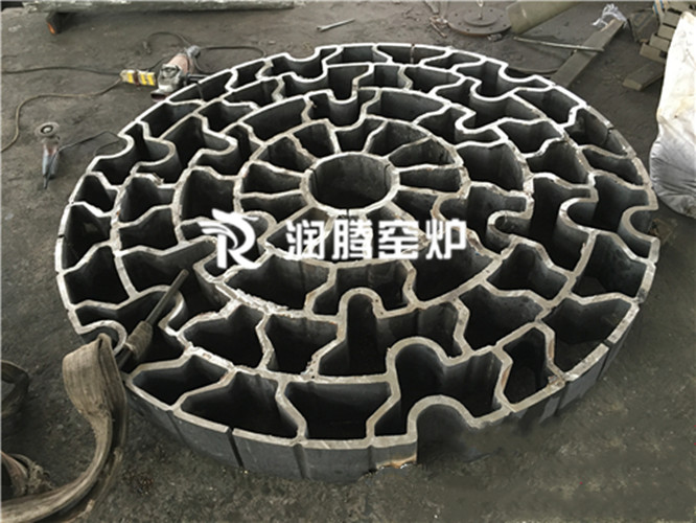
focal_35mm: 29
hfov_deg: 61.6
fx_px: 583
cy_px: 262
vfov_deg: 48.3
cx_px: 348
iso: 160
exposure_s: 1/33
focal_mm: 4.15
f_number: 2.2
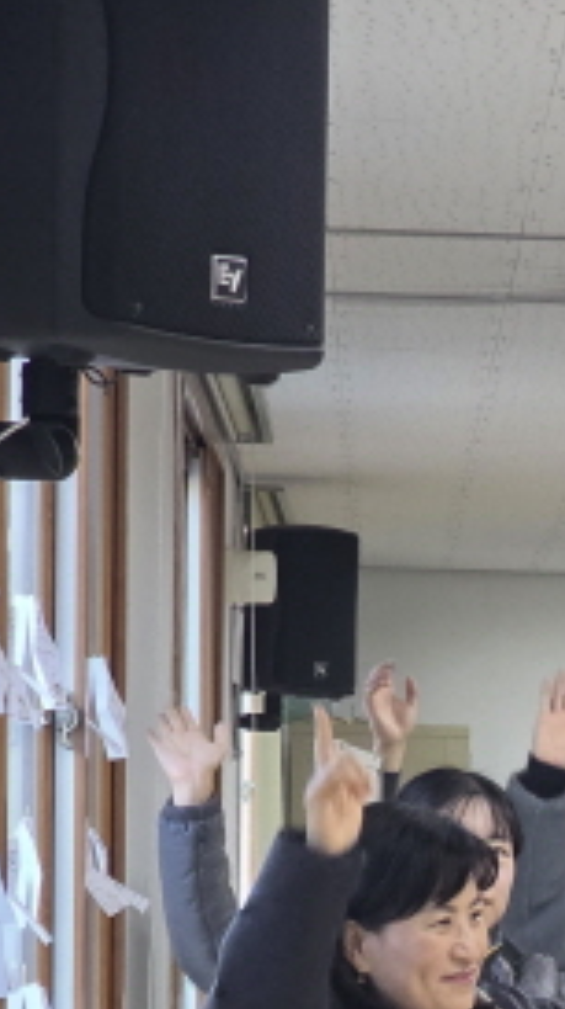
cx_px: 918
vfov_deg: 10.9
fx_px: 5155
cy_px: 1246
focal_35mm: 193
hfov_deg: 6.2
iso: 250
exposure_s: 1/120
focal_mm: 7.9
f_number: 2.4
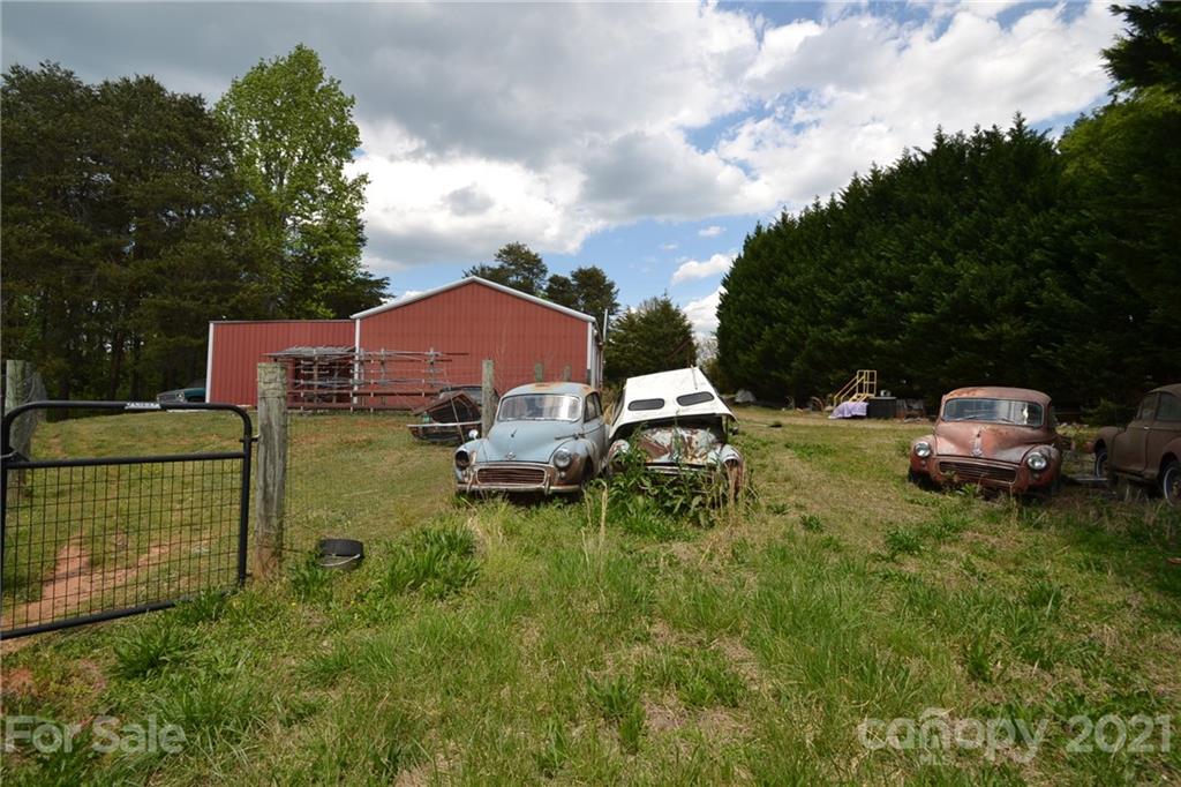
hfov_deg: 100.4
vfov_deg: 77.3
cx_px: 590
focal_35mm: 15
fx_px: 492
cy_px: 394
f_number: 9
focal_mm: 10
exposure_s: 1/200
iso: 100
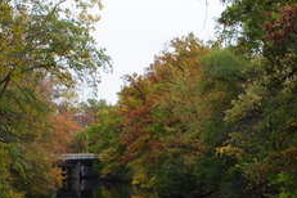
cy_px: 253
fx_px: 1097
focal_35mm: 133
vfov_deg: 10.1
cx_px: 149
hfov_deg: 15.4
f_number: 9
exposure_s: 1/125
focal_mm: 32
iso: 200
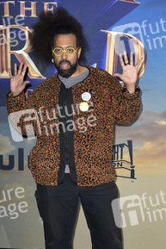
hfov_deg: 22.3
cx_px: 78
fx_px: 421
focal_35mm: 61
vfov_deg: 32.6
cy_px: 165
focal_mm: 44
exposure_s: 1/250
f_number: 6.3
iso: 320
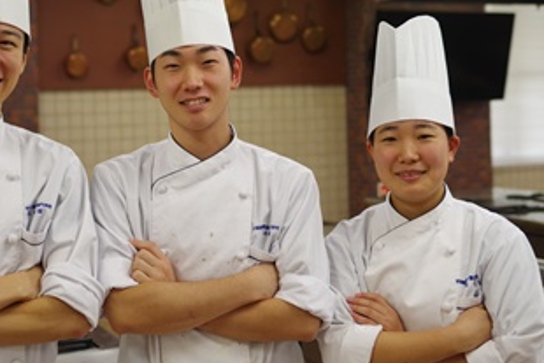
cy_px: 126
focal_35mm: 60
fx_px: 907
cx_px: 202
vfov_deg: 22.6
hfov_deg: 33.2
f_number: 2.2
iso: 320
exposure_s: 1/100
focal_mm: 31
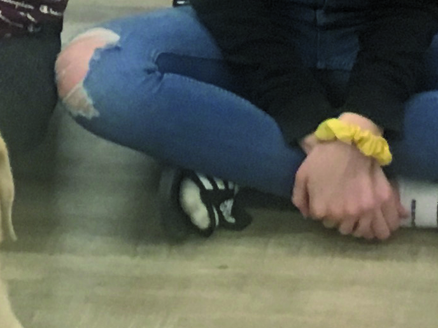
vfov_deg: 8.5
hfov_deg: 11.5
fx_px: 2151
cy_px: -229
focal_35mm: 170
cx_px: -13
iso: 125
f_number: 2.2
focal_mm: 4.15
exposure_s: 1/30
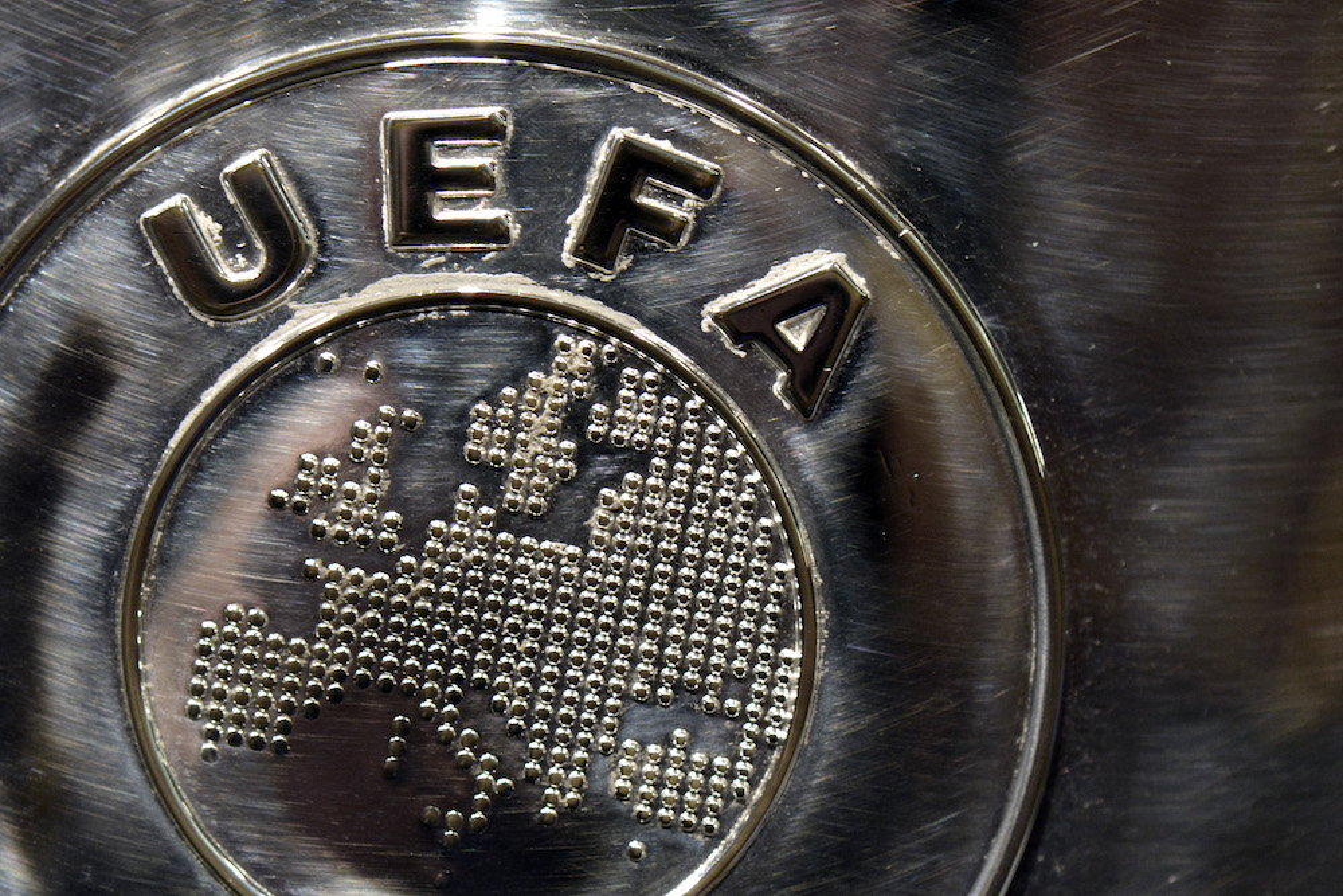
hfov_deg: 19.5
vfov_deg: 13.0
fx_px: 3917
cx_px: 672
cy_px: 448
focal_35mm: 105
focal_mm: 105
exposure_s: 1/80
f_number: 5.6
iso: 1000
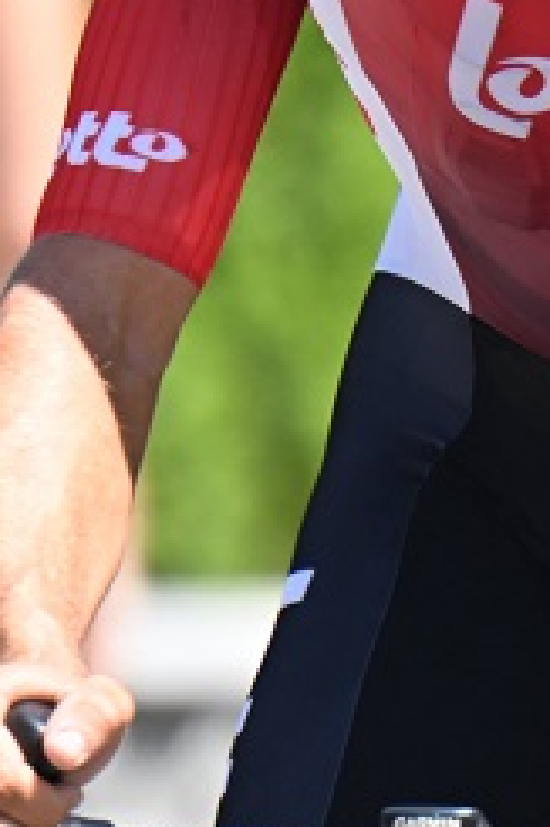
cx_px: 985
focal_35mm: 1963
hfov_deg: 0.7
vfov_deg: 1.1
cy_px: 138
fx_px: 45046
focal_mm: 400
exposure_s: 1/500
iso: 250
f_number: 5.6
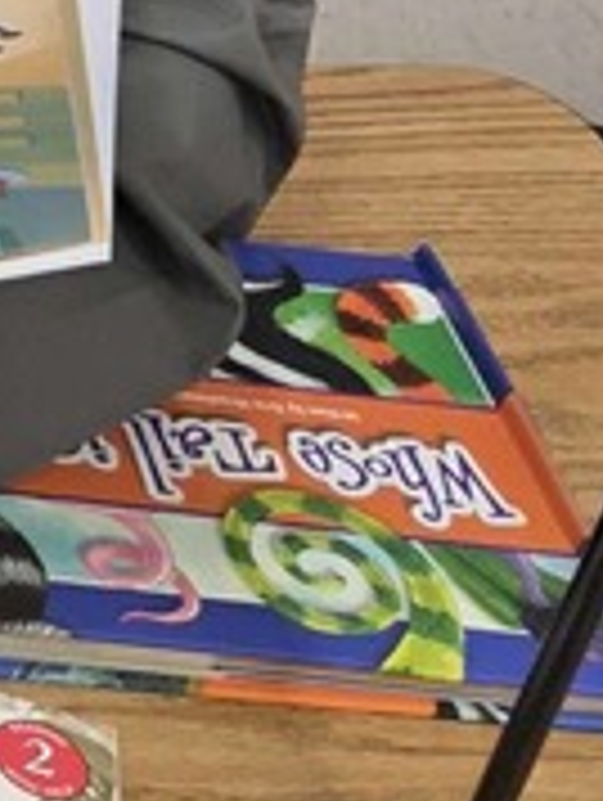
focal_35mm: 132
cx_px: -1040
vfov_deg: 13.9
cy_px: -450
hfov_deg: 9.5
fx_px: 3059
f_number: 1.8
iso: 400
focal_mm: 5.4
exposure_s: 1/120
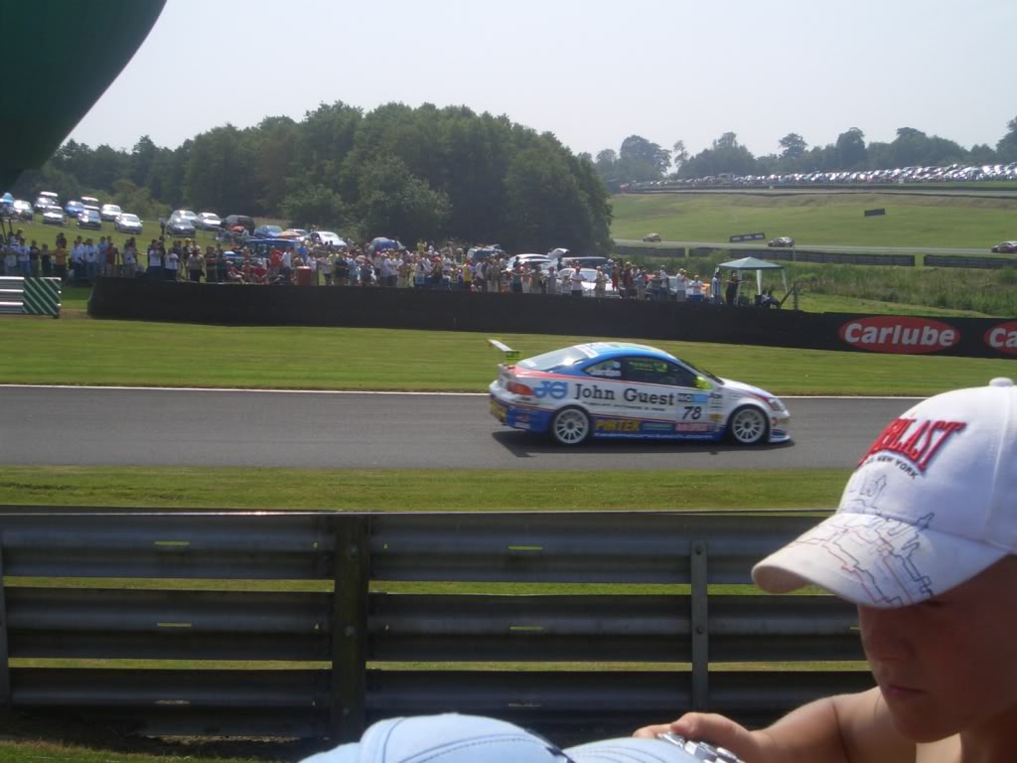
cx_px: 508
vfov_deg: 28.0
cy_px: 382
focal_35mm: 52
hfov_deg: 36.8
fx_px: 1528
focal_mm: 6.9
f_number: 4.6
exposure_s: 1/500
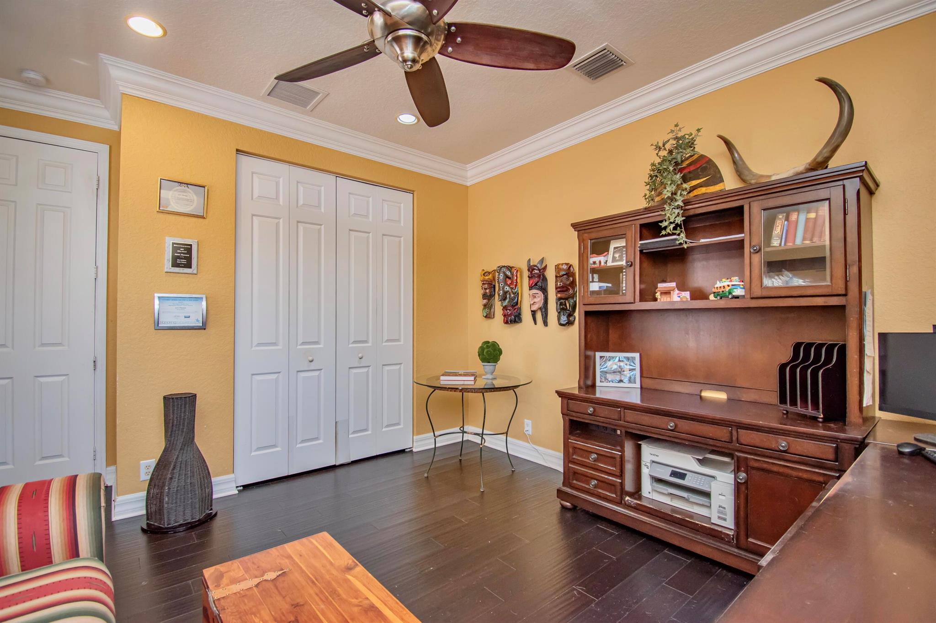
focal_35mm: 15
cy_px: 312
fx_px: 390
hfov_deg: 100.4
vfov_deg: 77.3
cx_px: 468
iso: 800
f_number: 4.5
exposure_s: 1/80
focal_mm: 10
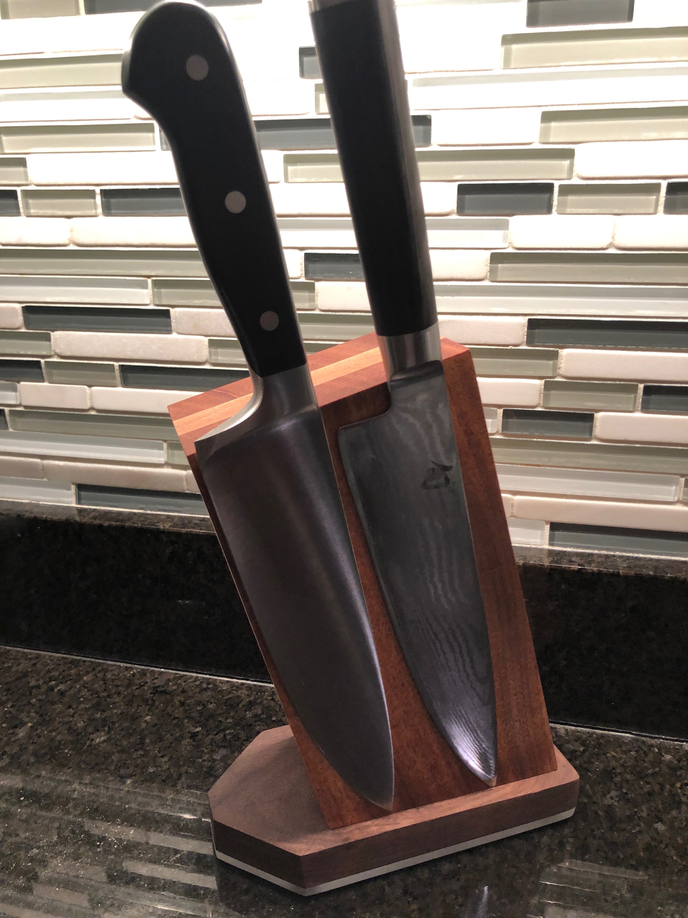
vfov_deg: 63.4
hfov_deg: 49.7
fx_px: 742
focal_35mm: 28
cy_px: 459
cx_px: 344
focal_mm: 3.99
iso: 40
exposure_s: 1/30
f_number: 1.8
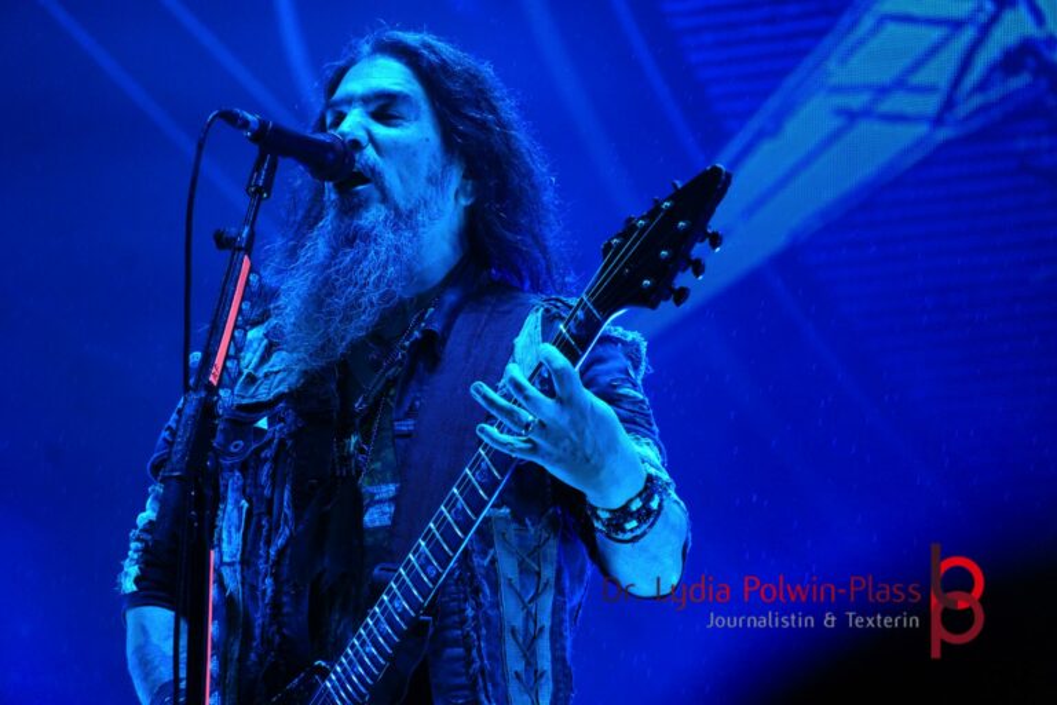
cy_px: 352
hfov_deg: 7.3
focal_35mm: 282
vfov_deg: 4.9
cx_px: 528
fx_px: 8279
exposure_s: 1/320
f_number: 6.3
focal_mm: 188
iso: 2000
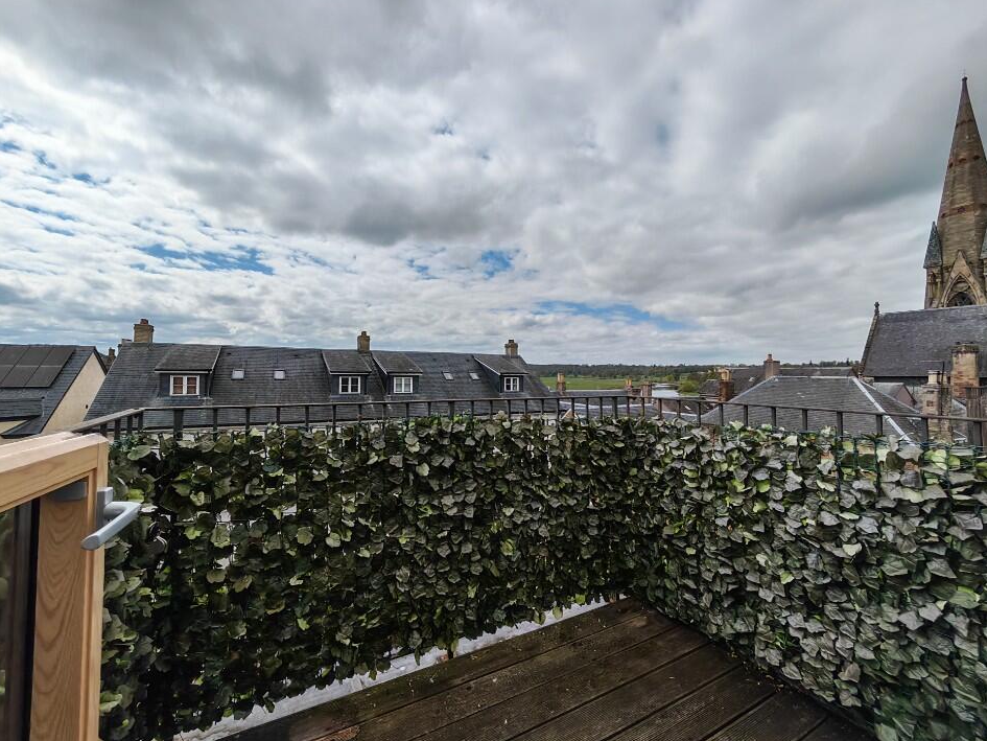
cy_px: 358
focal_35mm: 13
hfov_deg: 106.1
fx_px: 371
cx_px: 465
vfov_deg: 89.9
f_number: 2
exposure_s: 1/2900
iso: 50
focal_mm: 1.82
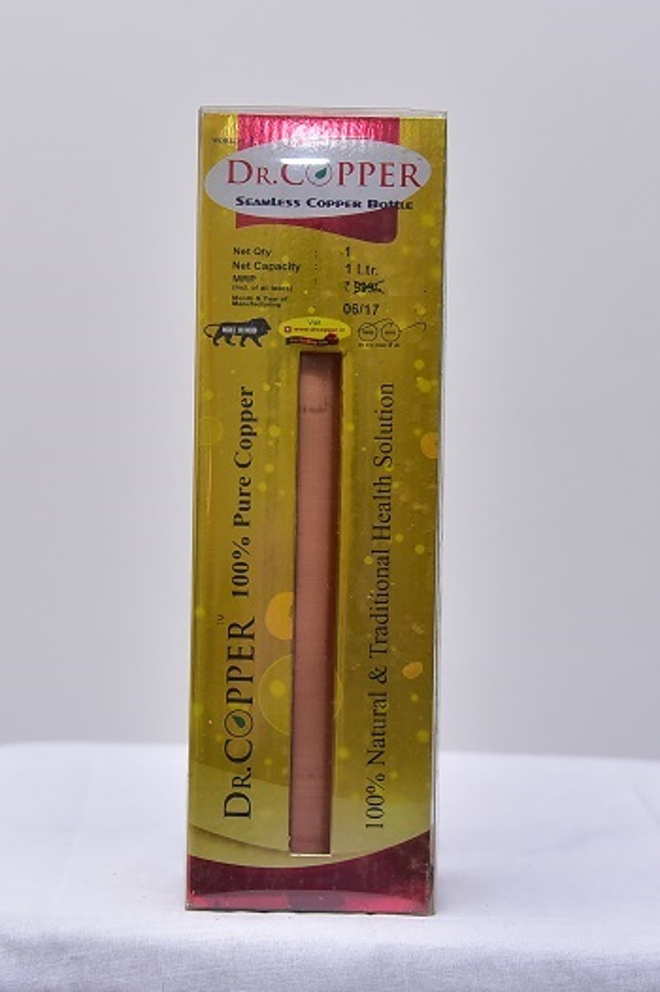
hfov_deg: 29.2
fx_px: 1267
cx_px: 330
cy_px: 496
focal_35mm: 46
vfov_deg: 42.8
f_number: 4
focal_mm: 46
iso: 1250
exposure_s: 1/160
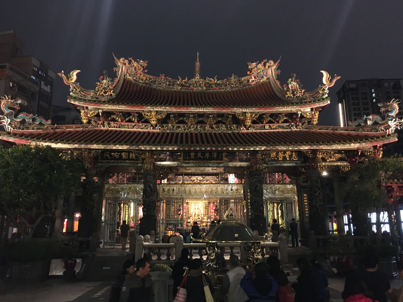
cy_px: 151
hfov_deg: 61.7
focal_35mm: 29
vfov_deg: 48.2
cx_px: 202
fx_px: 338
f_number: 2.2
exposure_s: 1/15
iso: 250
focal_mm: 4.15
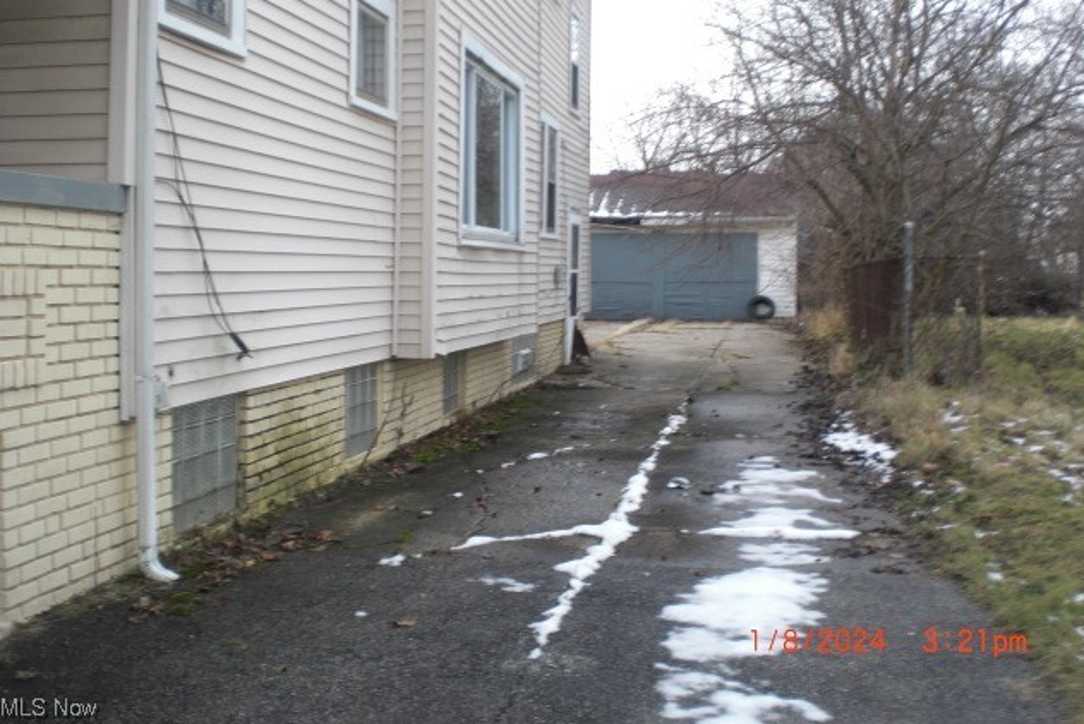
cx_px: 544
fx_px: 1205
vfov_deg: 33.4
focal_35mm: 40
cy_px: 314
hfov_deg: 48.4
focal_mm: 6.3
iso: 64
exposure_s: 1/160
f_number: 3.1
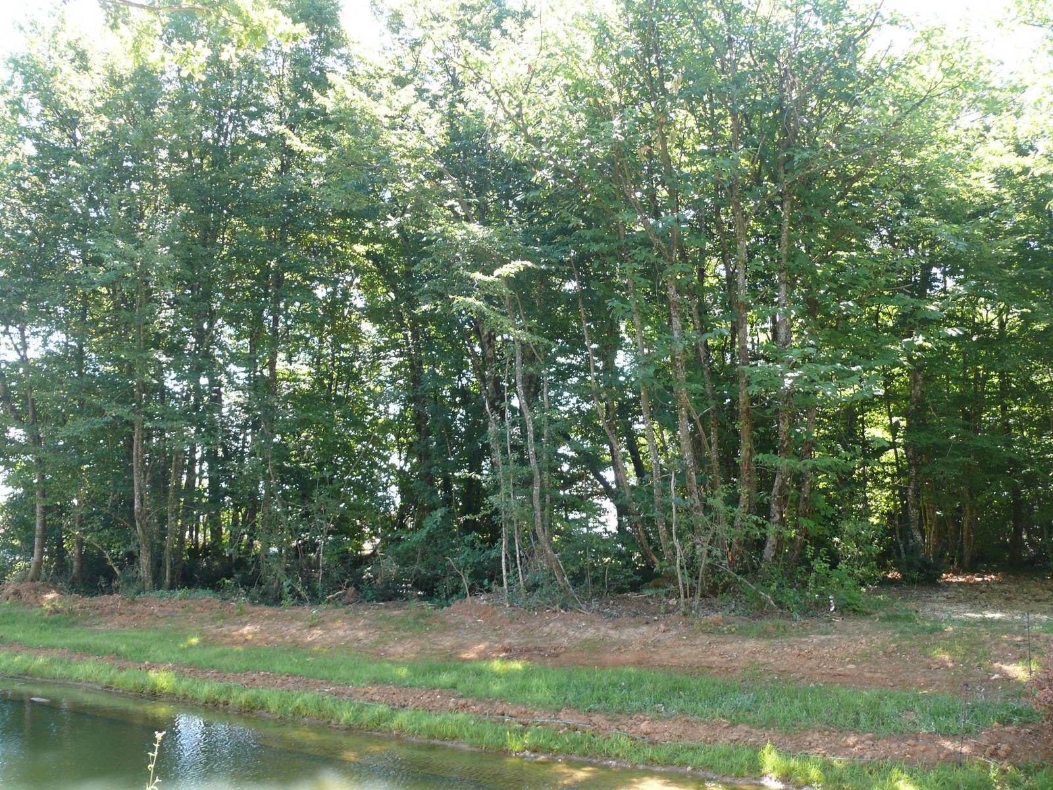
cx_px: 526
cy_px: 395
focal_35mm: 35
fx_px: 1065
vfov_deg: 40.7
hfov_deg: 52.6
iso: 100
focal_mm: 7.4
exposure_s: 1/80
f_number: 2.8
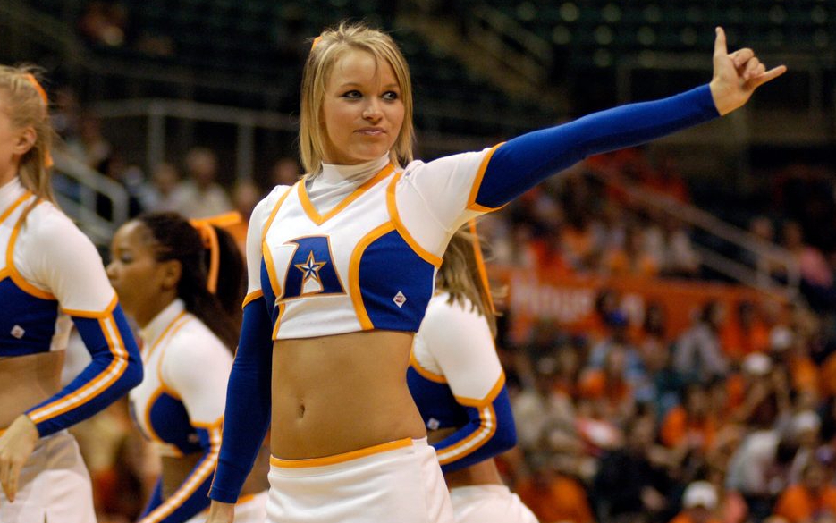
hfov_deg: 10.8
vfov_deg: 6.8
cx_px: 382
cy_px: 240
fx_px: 4421
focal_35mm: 194
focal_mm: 116
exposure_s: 1/320
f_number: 2.8
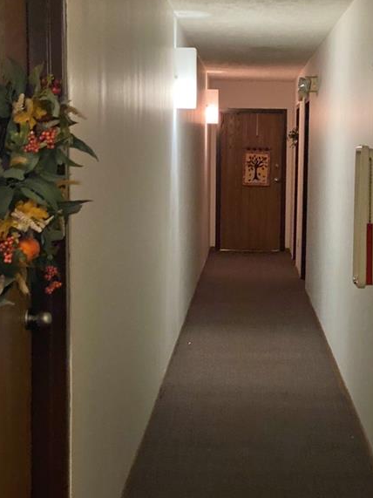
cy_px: 275
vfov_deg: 27.8
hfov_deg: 21.0
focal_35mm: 70
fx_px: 1006
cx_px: 228
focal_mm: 6
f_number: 2
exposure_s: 1/30
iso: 800
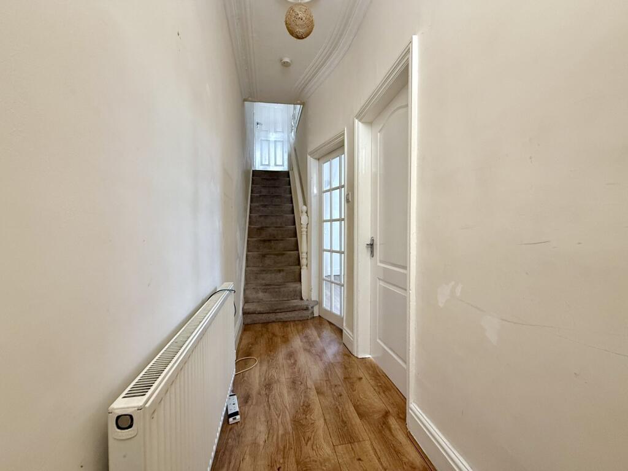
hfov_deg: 102.1
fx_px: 254
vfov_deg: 85.6
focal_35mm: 14
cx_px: 314
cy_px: 236
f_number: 2.2
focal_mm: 2.22
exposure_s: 1/91
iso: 320
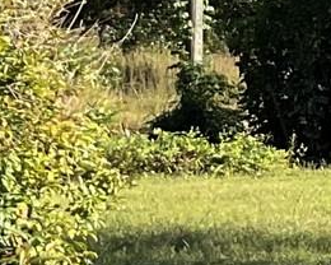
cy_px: 28
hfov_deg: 7.7
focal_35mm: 223
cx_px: 946
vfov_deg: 6.9
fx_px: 2185
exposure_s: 1/781
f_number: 1.8
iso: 16
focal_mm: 3
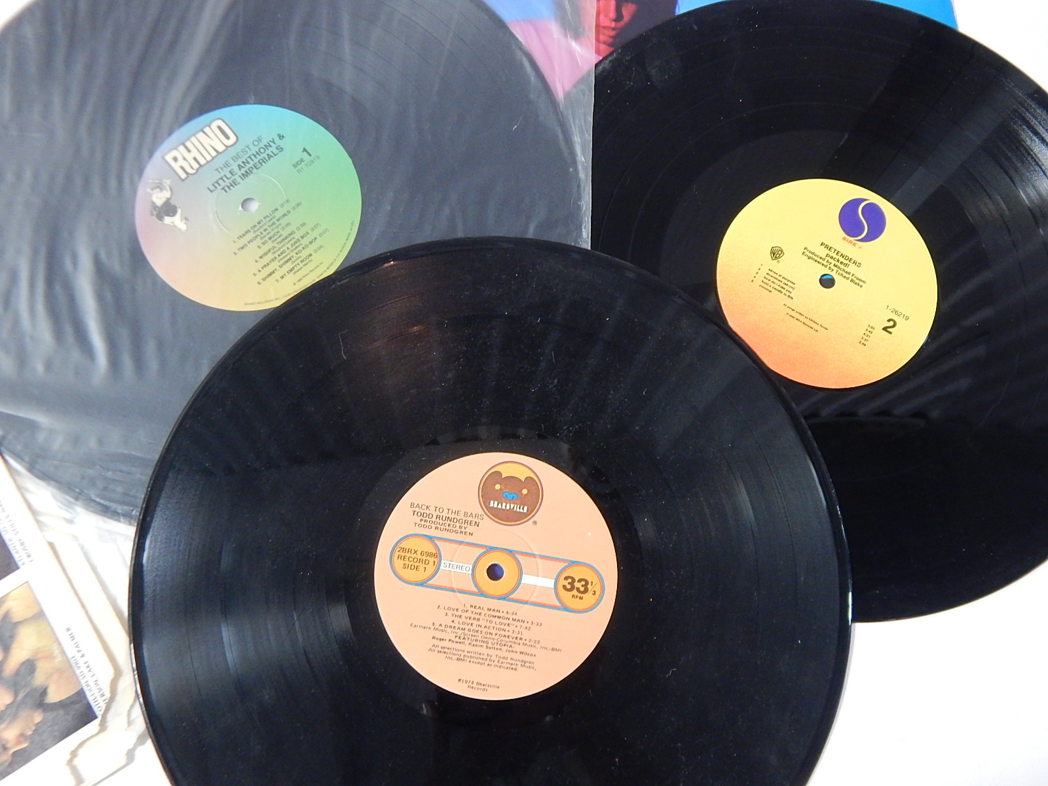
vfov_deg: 45.4
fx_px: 939
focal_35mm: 31
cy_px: 393
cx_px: 524
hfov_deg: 58.4
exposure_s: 1/15
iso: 400
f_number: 3.2
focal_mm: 5.6
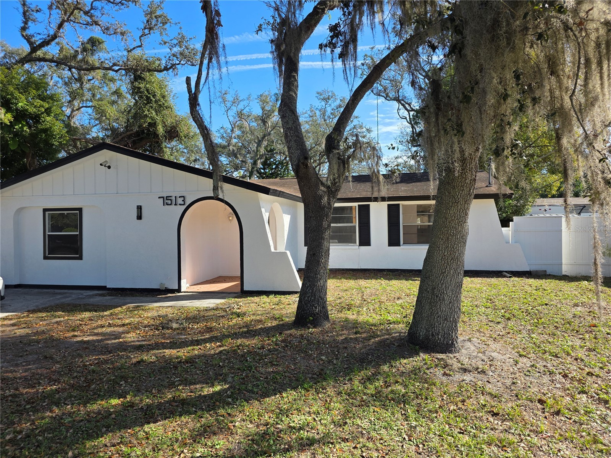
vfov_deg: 58.9
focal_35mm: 23
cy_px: 229
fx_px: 406
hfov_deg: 73.9
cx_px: 306
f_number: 1.7
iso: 80
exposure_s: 1/2404
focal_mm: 6.3
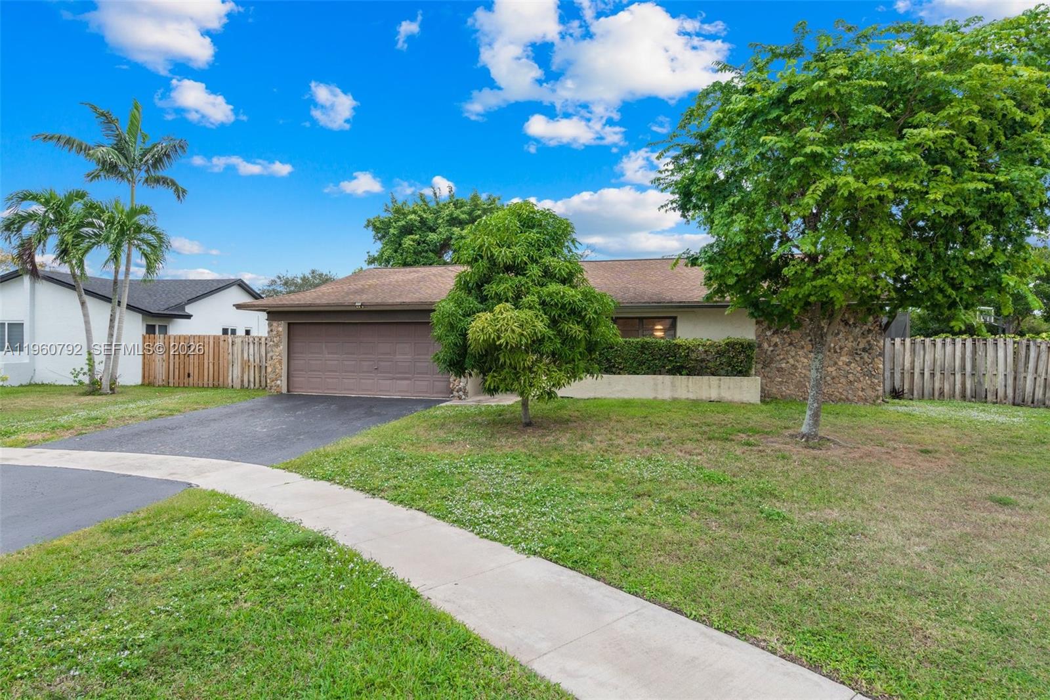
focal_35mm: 19
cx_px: 525
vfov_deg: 64.5
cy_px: 350
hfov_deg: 86.9
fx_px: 554
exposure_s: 1/80
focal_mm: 19
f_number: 11
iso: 400
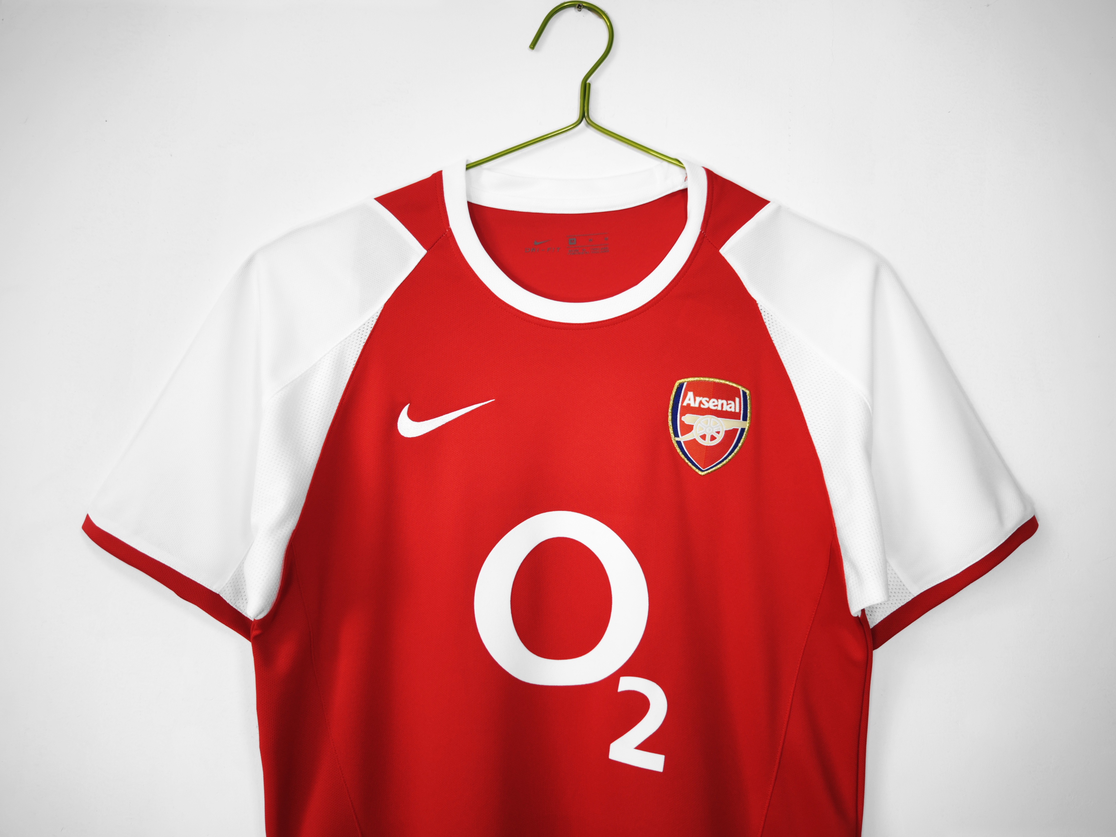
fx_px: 742
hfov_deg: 73.9
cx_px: 558
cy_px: 418
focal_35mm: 23
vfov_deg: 58.9
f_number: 1.75
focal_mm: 8.67
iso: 187
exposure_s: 1/100
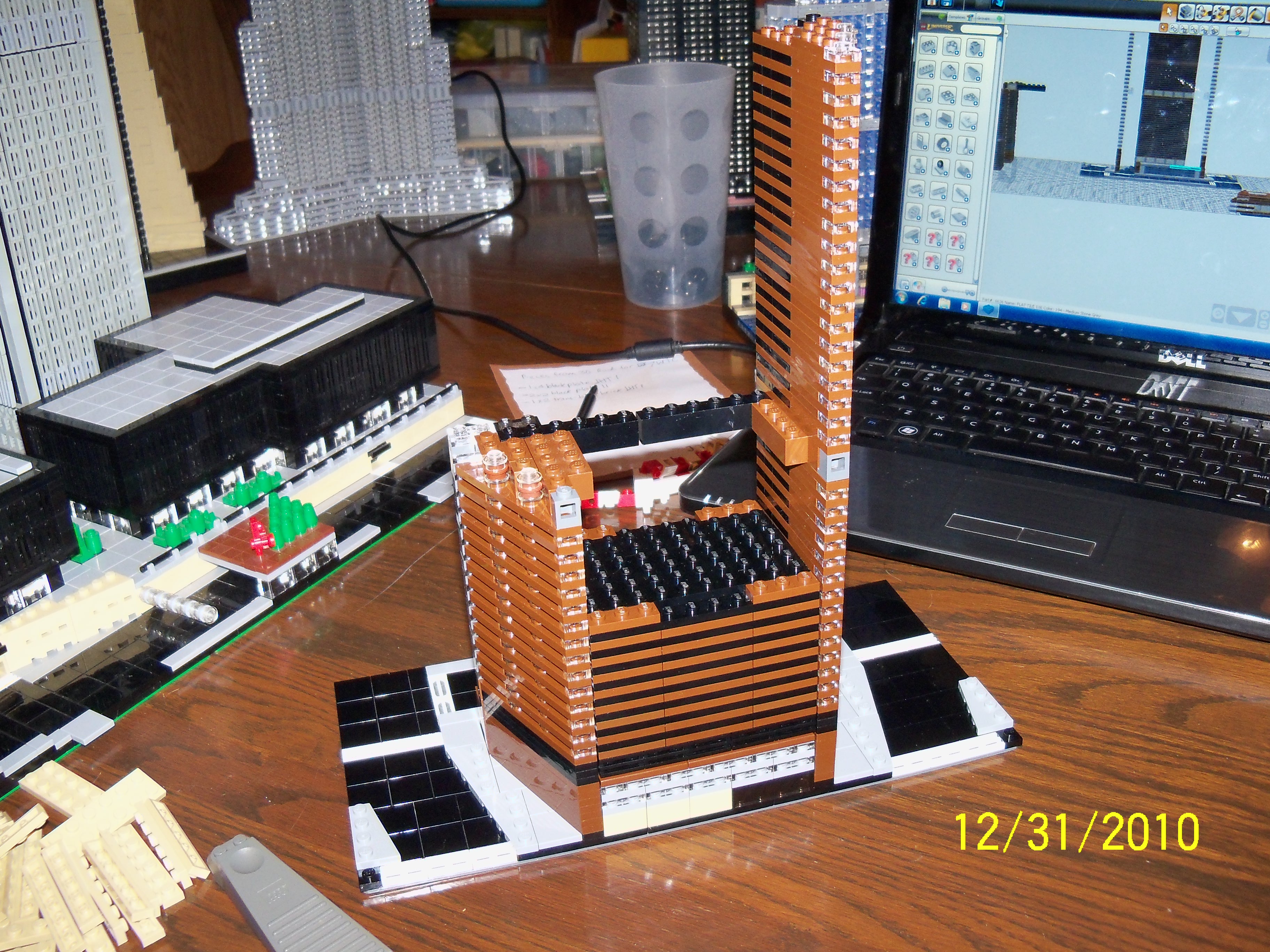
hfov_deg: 52.6
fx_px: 1284
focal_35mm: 35
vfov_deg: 40.7
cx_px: 635
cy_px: 476
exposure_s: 1/30
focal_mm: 6.2
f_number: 3.5
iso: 200
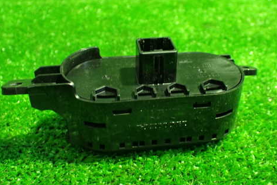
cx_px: 147
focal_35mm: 40
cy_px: 79
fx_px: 308
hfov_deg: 48.4
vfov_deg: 33.3
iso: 800
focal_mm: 5.4
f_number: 2.3
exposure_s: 1/40
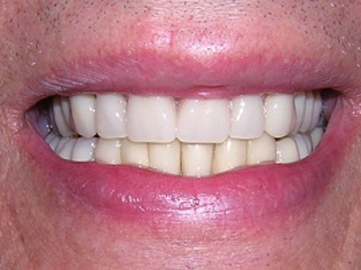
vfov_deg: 39.6
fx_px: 375
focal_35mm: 36
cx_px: 180
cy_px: 135
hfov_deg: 51.4
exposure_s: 1/60.1
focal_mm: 4.7
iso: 100
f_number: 5.2
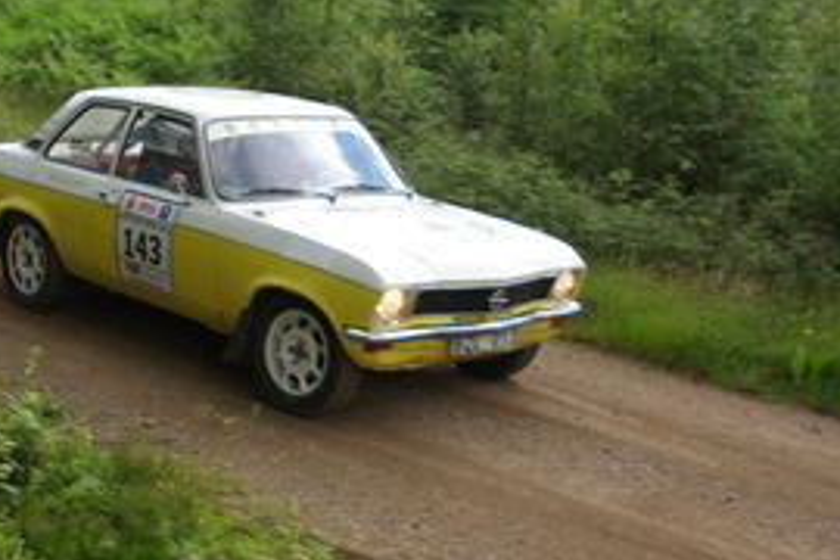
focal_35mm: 64
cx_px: 299
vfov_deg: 21.2
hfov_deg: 31.2
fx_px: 1493
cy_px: 285
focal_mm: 18
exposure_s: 1/350
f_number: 3.5
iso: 400
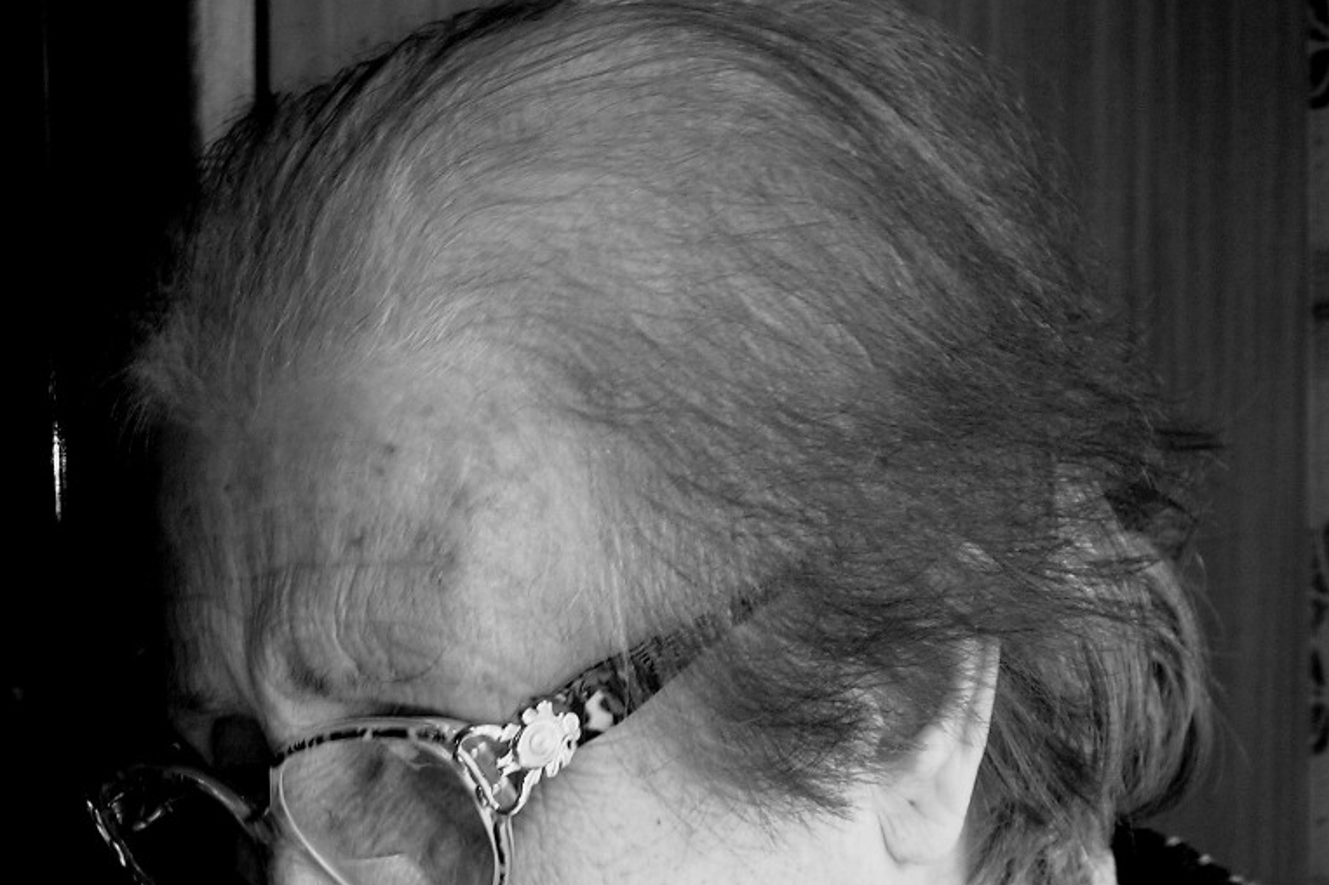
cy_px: 754
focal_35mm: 120
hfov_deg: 17.1
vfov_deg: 11.4
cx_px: 664
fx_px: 4428
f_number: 4.4
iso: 50
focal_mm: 14.3
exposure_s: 1/39.8
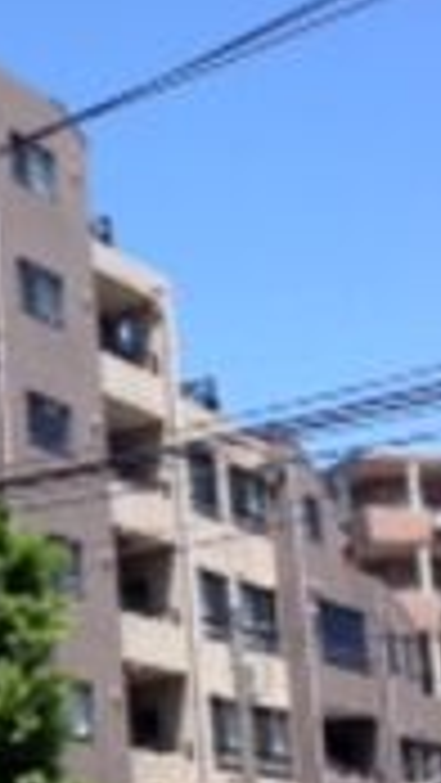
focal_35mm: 92
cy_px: 452
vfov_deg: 23.1
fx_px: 1911
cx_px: -14
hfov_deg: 13.0
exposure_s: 1/824
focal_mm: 4.28
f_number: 2.4
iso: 50
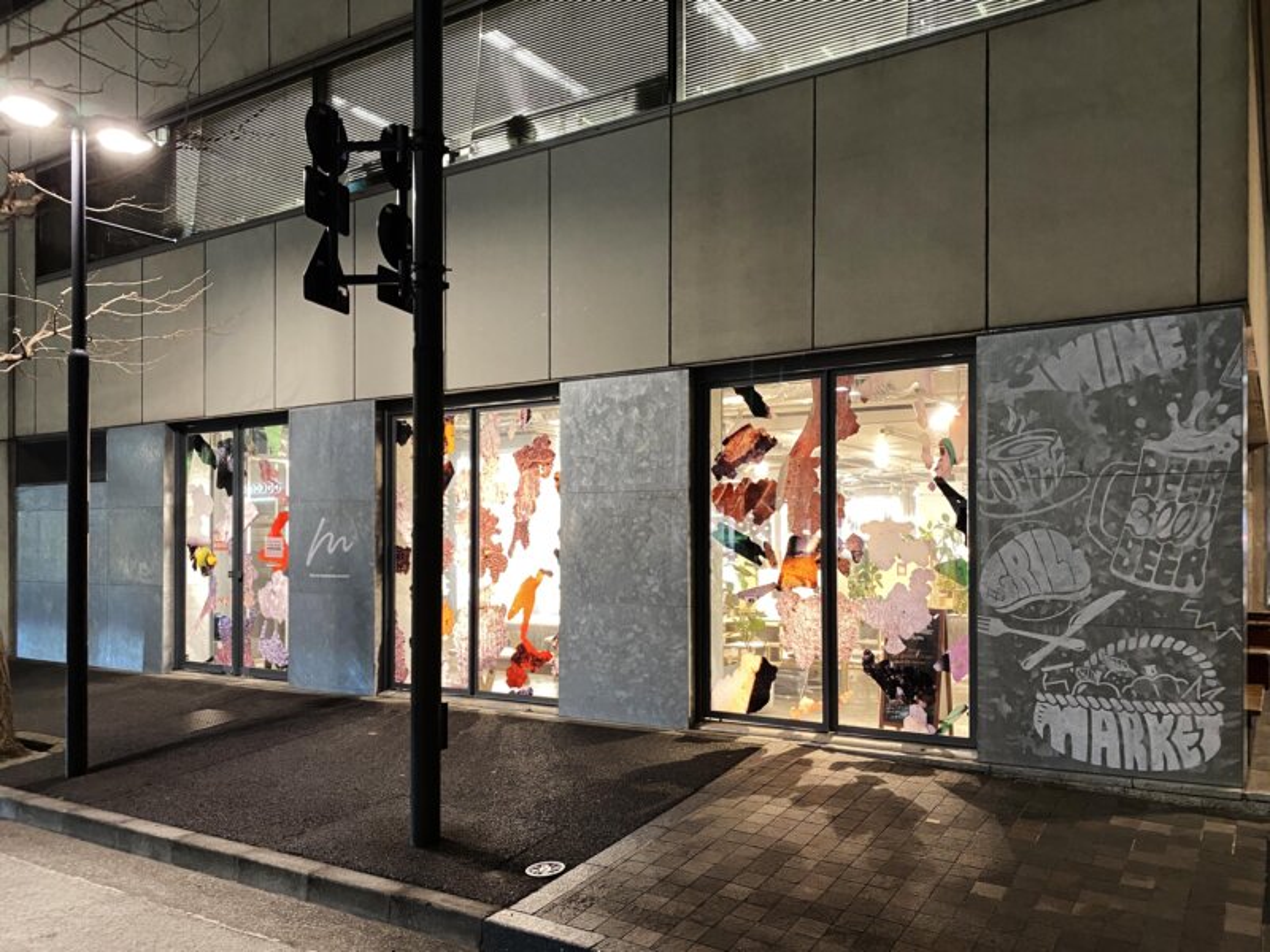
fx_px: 954
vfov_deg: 53.1
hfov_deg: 67.3
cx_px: 635
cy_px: 476
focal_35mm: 26
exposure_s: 1/33
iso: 400
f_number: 1.8
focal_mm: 4.25
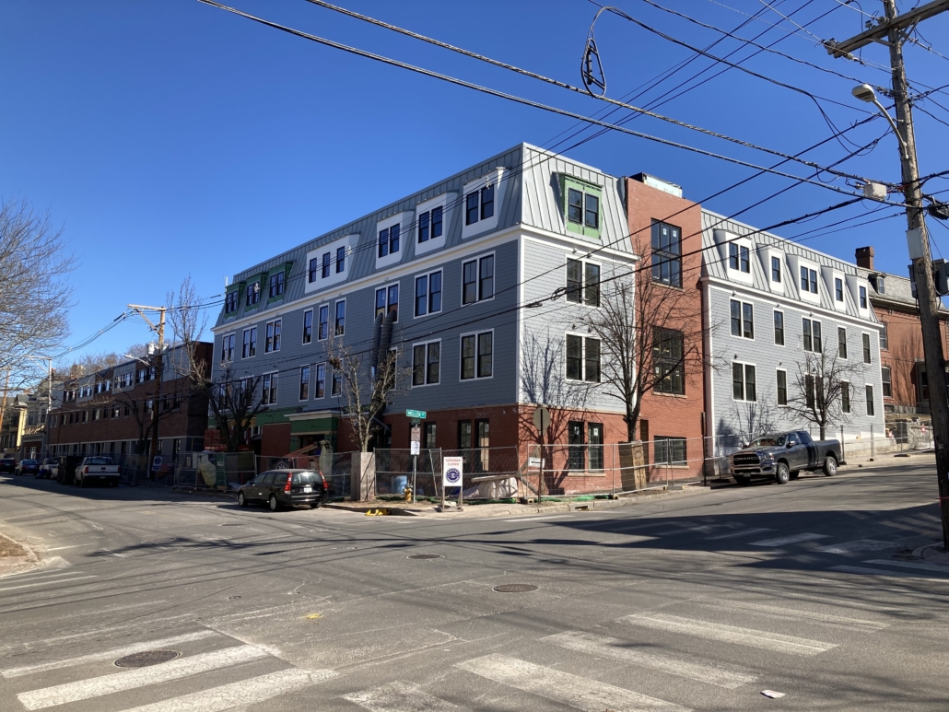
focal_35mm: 28
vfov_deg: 49.8
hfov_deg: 63.4
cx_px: 474
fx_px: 768
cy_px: 356
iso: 20
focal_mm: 3.99
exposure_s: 1/1548
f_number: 1.8
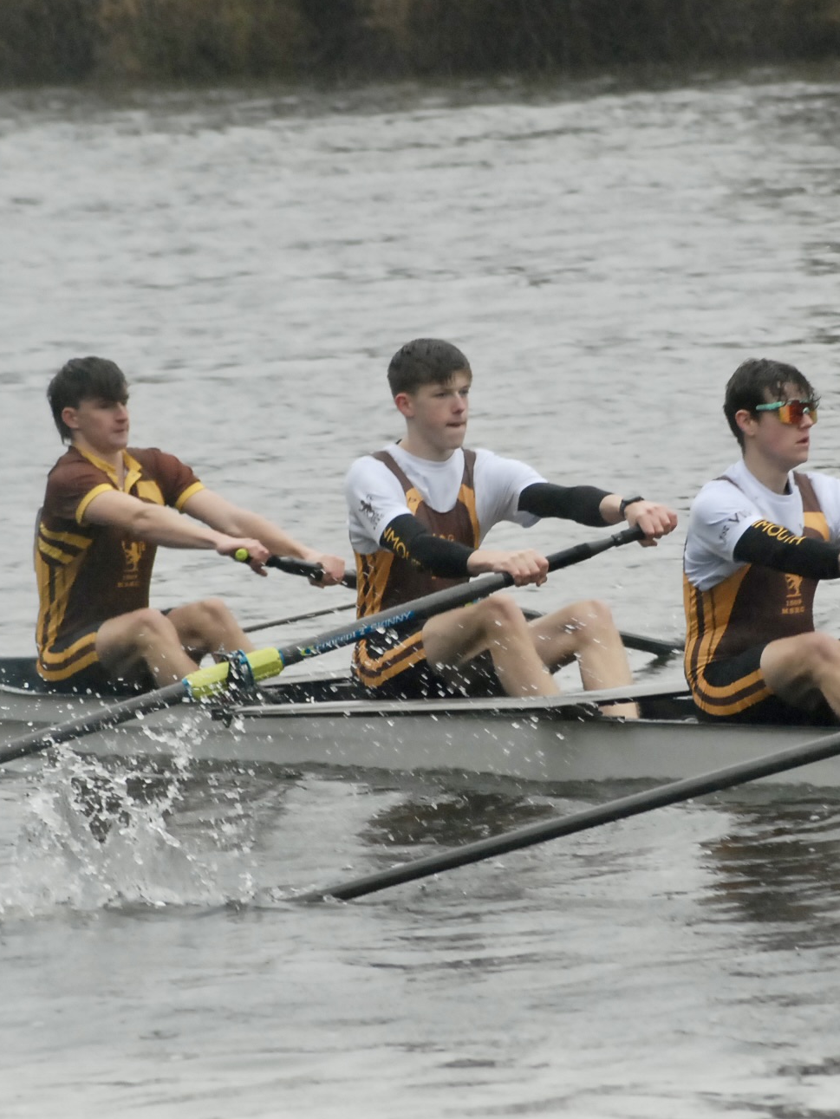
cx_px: 688
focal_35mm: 368
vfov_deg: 5.4
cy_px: 560
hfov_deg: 4.0
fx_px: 11901
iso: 1100
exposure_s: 1/250
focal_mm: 170
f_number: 6.7
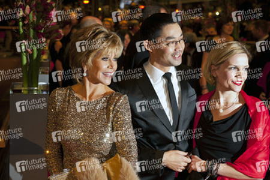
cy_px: 90
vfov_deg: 23.4
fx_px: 435
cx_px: 135
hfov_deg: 34.5
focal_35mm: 58
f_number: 4.5
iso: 1600
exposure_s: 1/200
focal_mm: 58
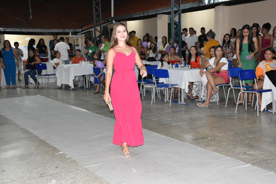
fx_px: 345
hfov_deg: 43.6
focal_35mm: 45
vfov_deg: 29.9
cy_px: 92
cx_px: 138
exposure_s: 1/100
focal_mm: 30
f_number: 5.6
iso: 2500
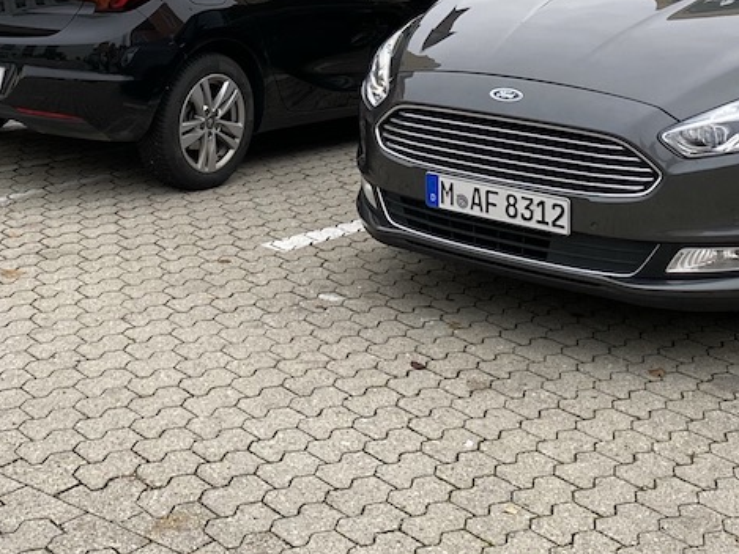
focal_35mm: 71
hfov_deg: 27.2
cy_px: -8
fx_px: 1516
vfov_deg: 20.1
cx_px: 236
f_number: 1.8
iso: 80
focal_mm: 4.25
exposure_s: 1/121
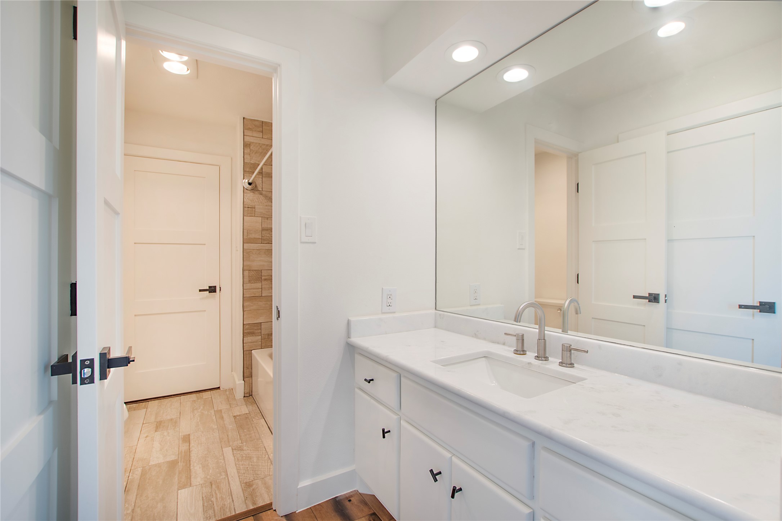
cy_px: 260
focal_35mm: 15
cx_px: 391
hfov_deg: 100.4
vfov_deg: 77.3
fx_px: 326
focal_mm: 10
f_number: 5.6
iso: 100
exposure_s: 1/160
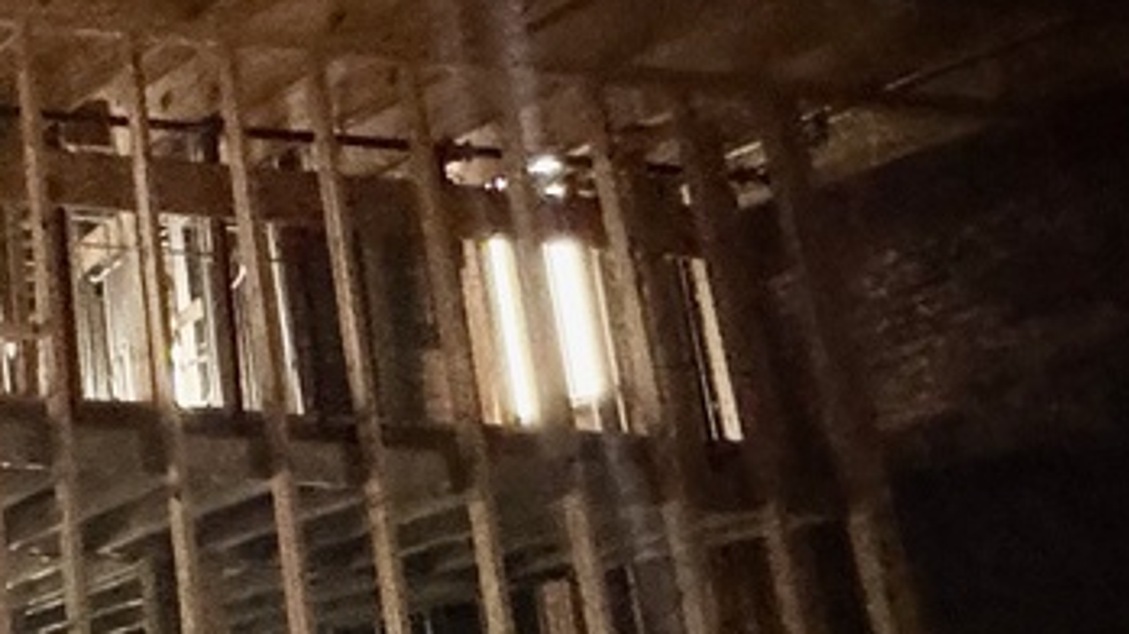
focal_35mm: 63
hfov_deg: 25.6
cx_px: -534
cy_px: 226
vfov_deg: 19.0
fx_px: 1885
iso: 640
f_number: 2.2
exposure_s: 1/60
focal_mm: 2.22
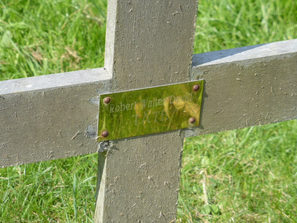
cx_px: 148
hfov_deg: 12.3
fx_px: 1373
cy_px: 112
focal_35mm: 160
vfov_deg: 9.3
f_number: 5.4
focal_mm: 25.9
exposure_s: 1/320
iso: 125
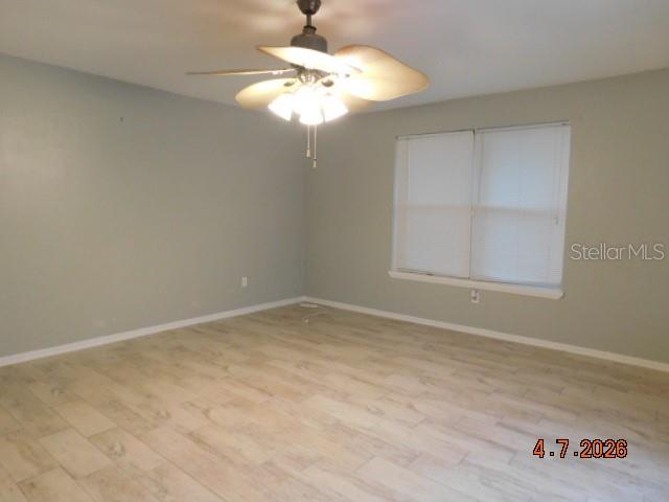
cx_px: 334
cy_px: 251
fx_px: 445
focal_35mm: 23
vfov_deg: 58.9
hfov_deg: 73.9
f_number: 3
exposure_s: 1/30
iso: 360
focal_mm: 4
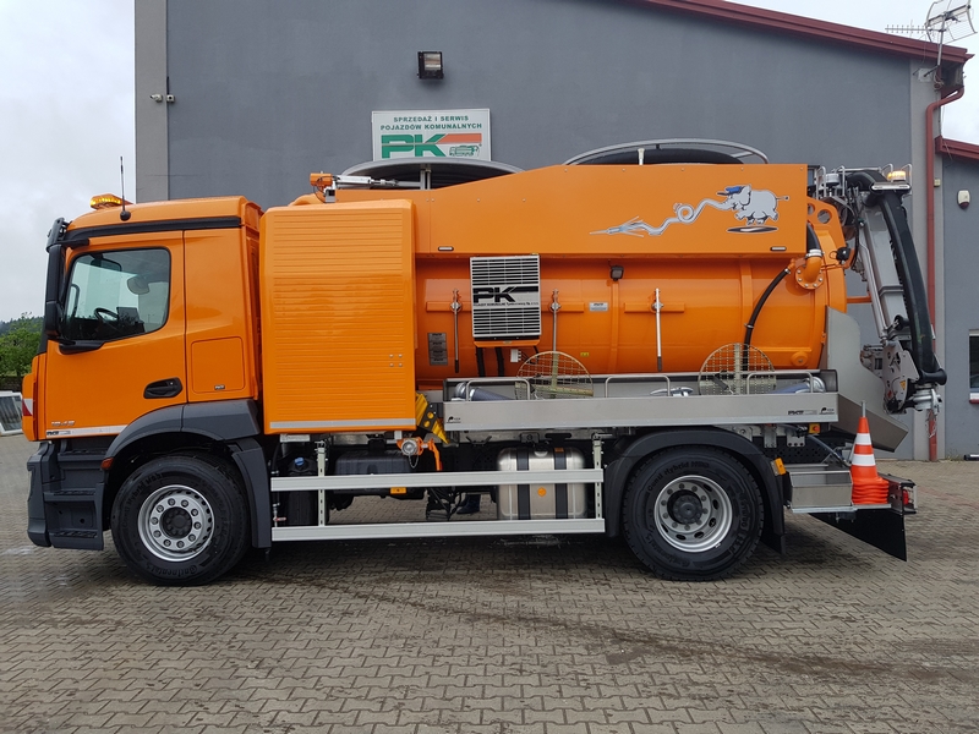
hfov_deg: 67.3
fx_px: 735
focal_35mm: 26
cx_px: 490
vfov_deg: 53.1
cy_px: 367
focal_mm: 4.2
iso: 40
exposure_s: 1/556
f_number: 1.7
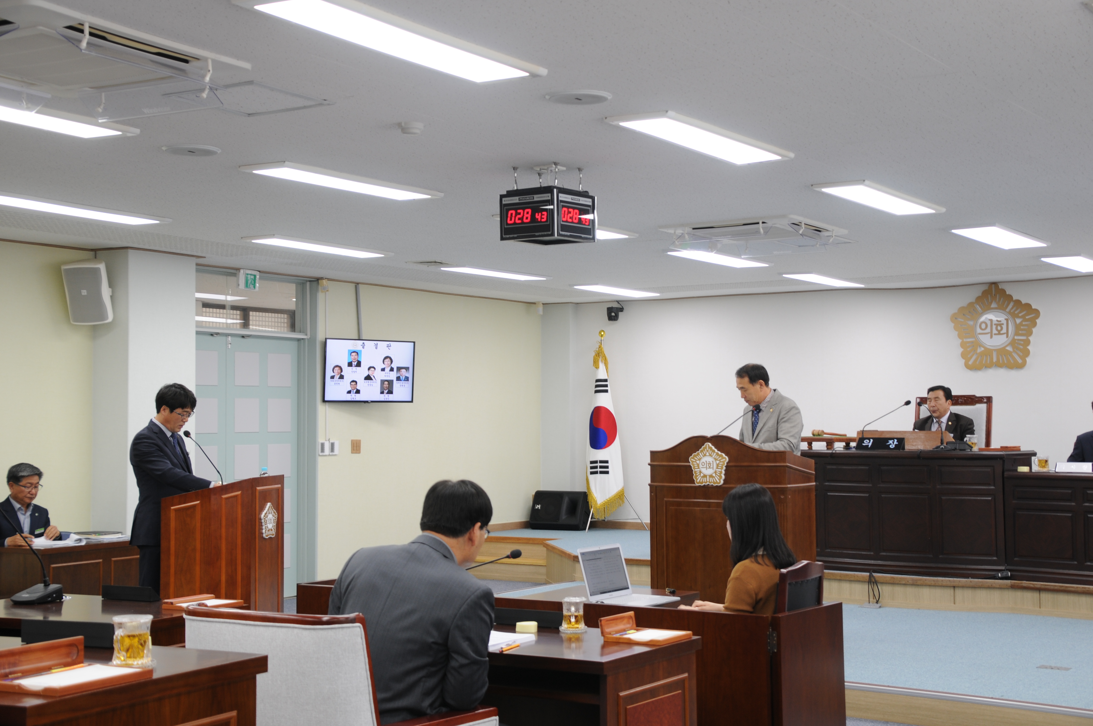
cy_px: 363
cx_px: 546
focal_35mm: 48
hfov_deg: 41.2
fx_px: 1456
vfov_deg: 28.0
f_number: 4
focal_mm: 32
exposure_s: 1/20
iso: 200
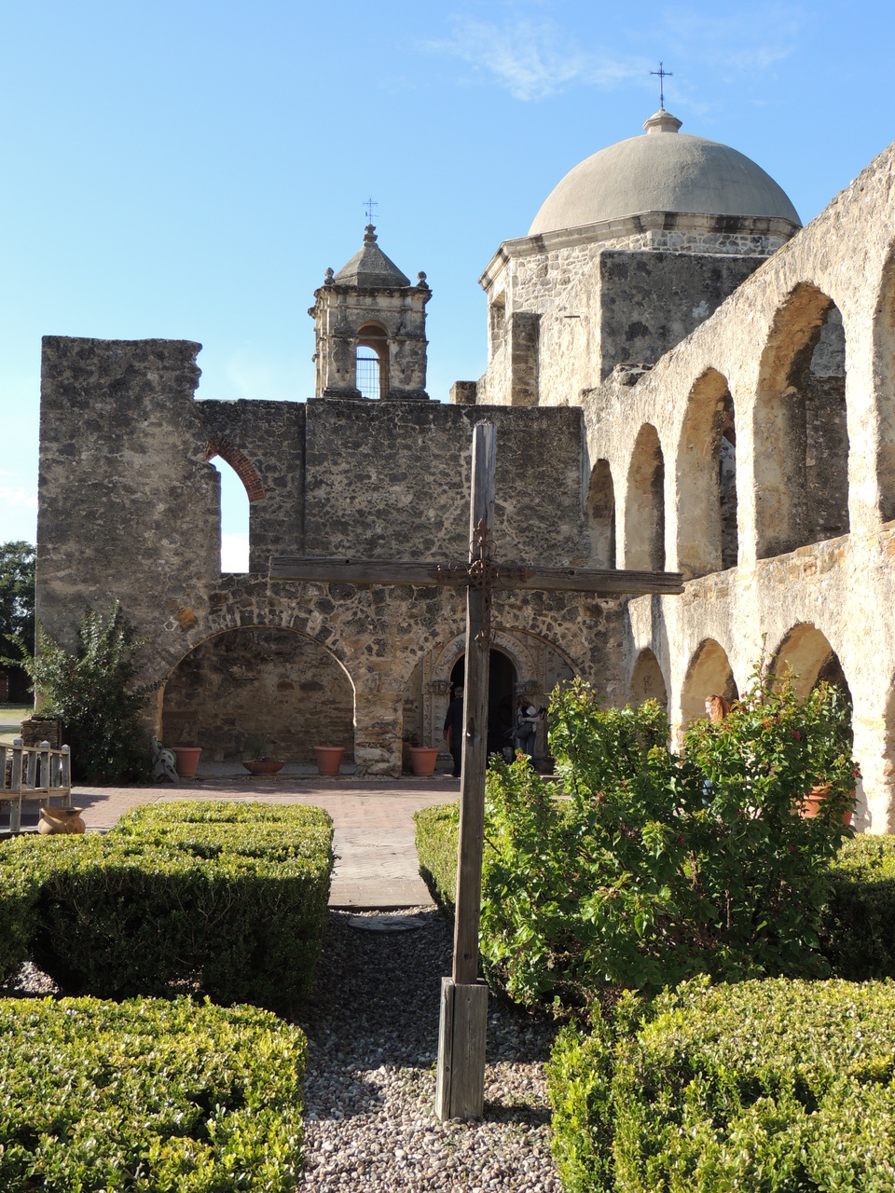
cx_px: 448
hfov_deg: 36.0
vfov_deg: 46.8
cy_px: 596
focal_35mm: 40
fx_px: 1379
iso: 100
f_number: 3.3
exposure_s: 1/500
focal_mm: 7.1
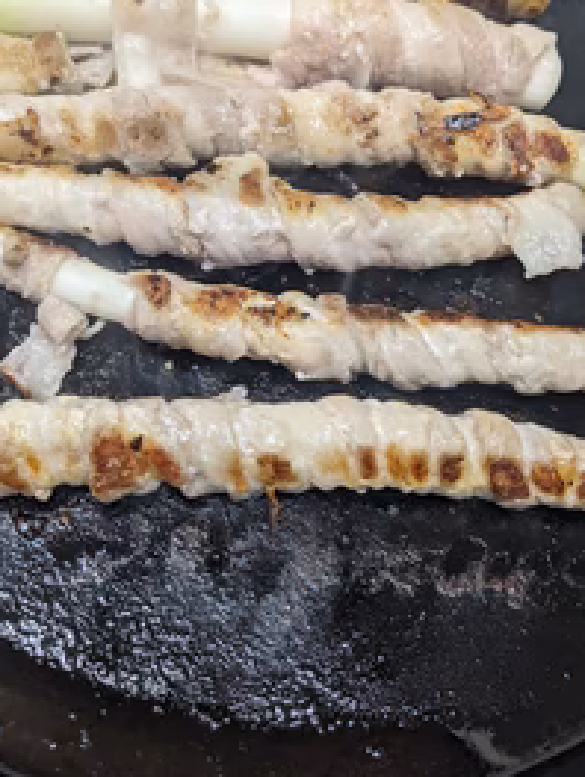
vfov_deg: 45.5
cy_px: 313
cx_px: 269
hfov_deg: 35.2
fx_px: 922
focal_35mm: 41
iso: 96
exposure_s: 1/30
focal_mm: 4.38
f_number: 1.73
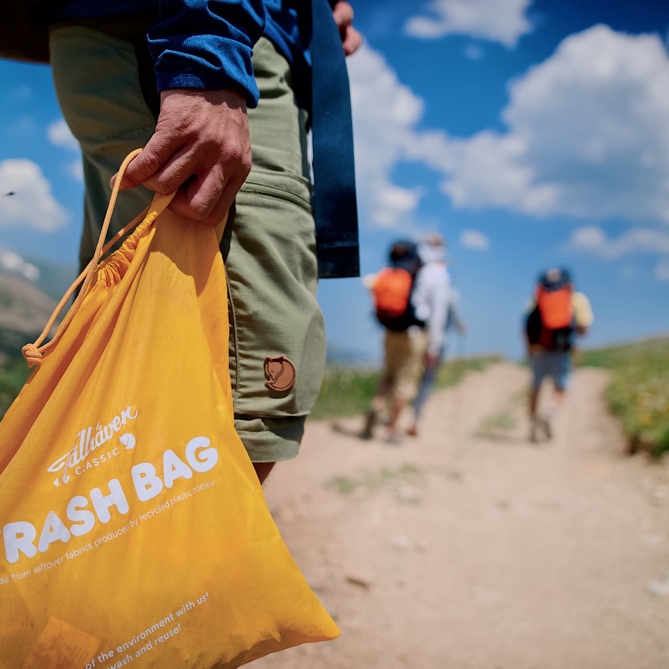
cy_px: 337
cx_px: 294
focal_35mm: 36
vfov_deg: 46.0
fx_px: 787
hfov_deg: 46.0
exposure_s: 1/400
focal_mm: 28
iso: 800
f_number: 2.8
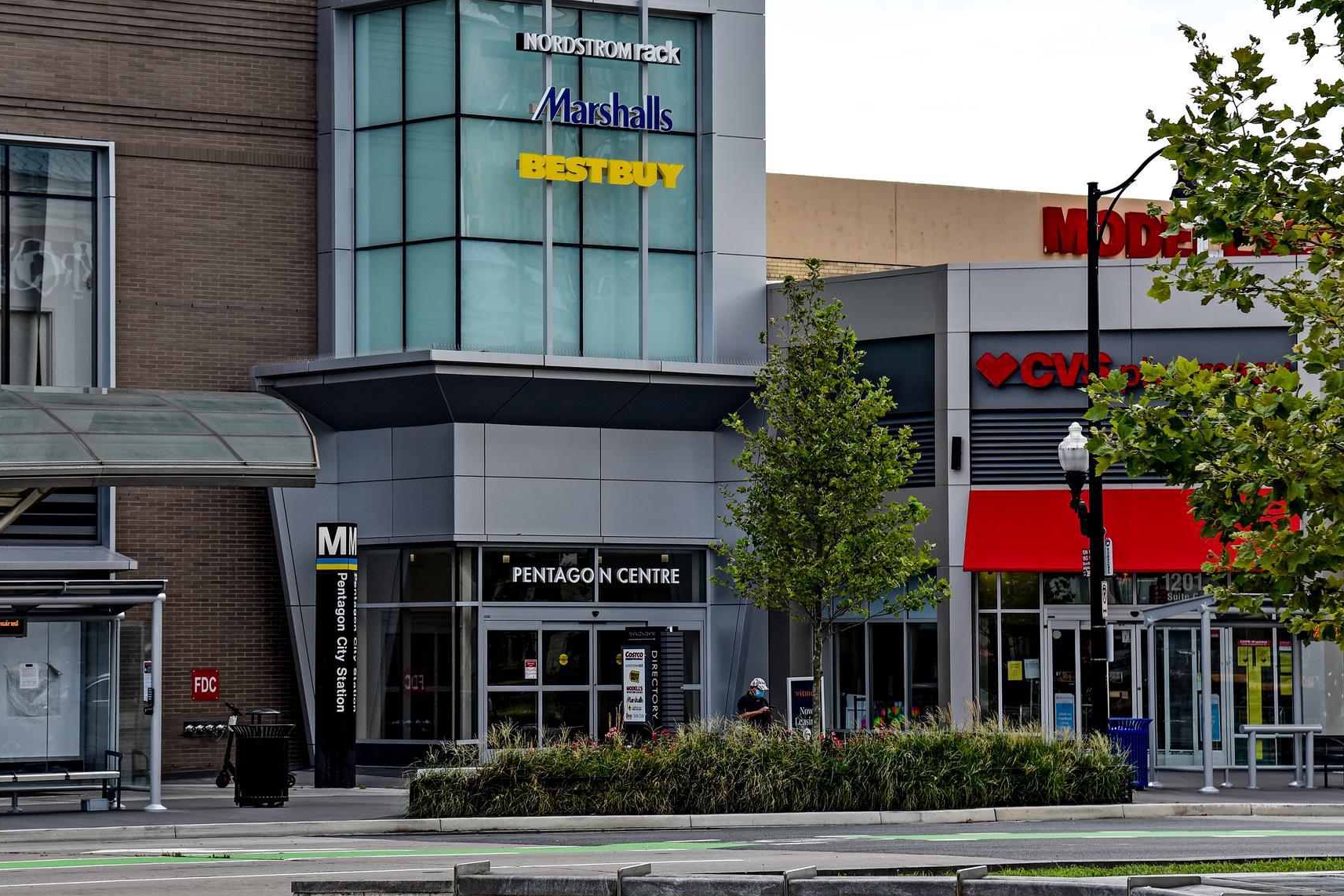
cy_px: 434
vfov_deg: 12.5
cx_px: 560
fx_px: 4107
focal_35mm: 110
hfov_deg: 18.6
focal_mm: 92
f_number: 6.3
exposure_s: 1/640
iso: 200
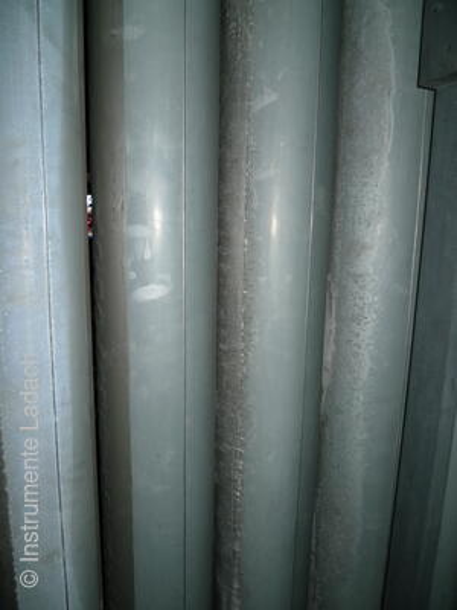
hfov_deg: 56.8
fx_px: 422
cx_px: 228
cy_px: 305
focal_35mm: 24
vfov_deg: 71.6
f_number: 2
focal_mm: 5.1
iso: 100
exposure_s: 1/60
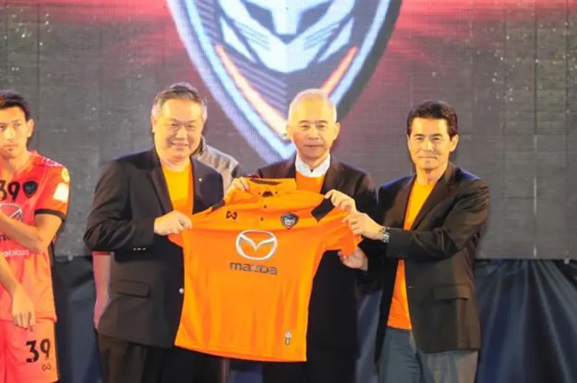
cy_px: 192
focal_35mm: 202
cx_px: 288
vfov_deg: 6.8
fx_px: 3240
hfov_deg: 10.2
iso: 1000
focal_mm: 135
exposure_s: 1/80
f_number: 4
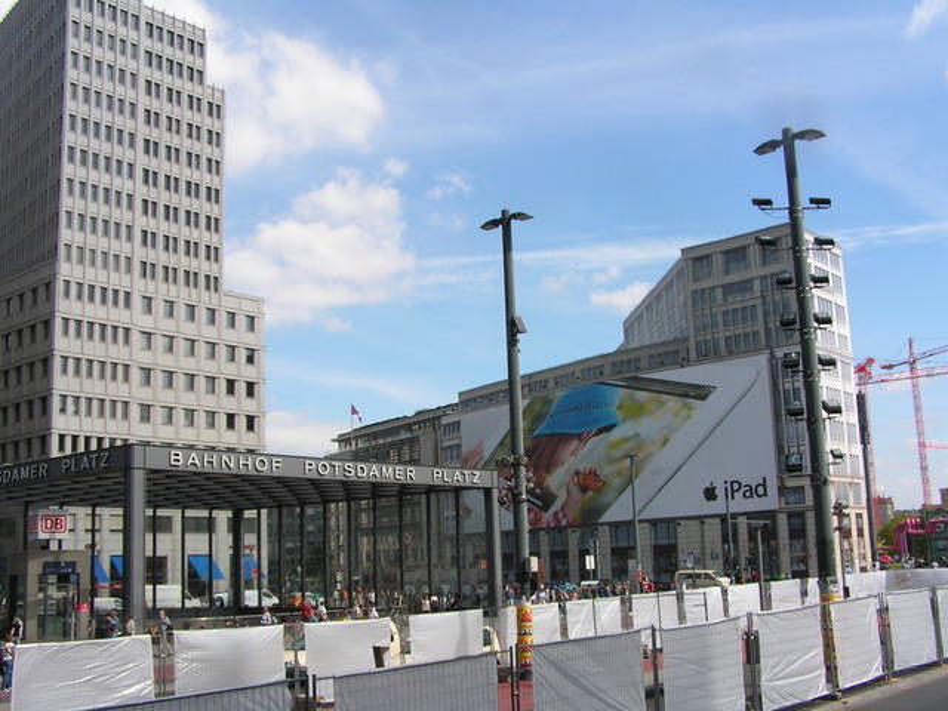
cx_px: 474
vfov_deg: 37.7
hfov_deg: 49.0
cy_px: 356
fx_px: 1041
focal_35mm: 38
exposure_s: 1/320
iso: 50
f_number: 5.6
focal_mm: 6.3
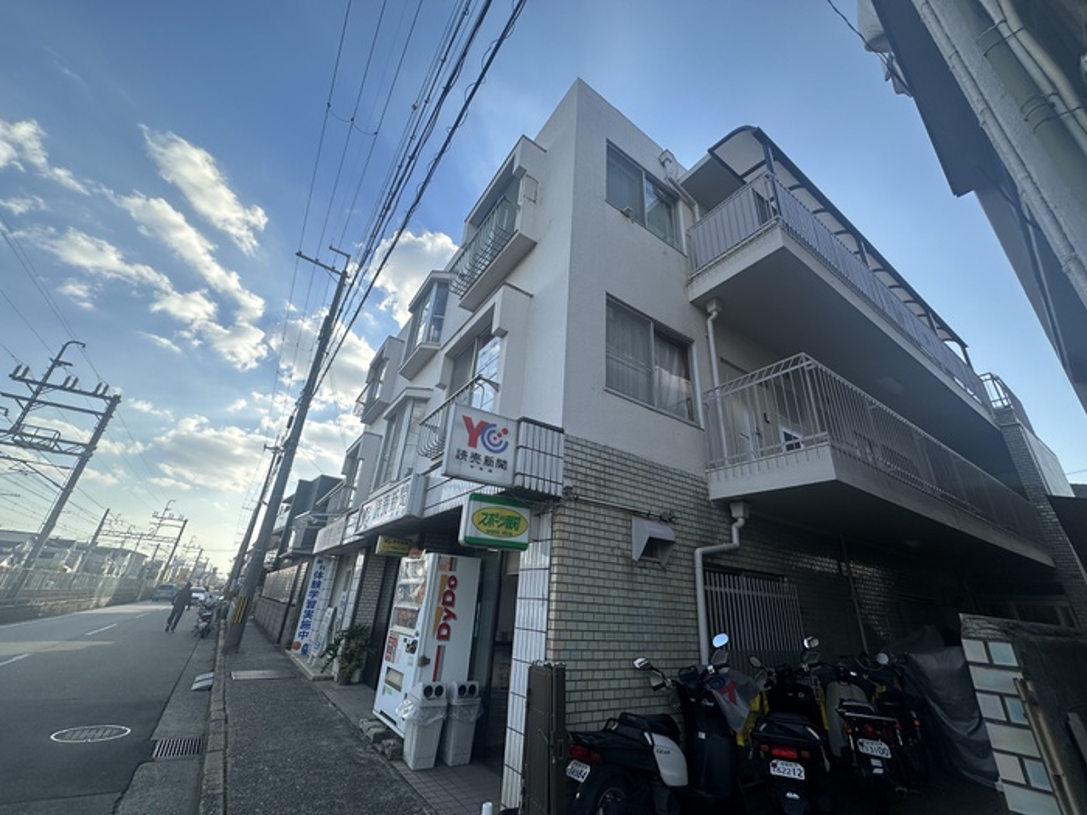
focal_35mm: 14
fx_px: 440
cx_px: 544
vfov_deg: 85.7
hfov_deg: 102.1
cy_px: 408
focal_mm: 2.22
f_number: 2.2
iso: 50
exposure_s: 1/1208
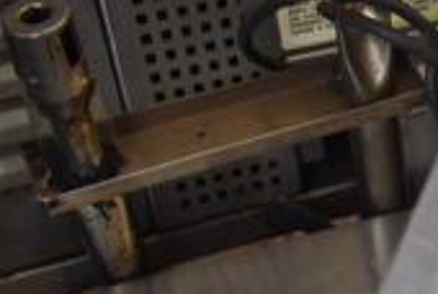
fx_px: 1182
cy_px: 441
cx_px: 703
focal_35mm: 97
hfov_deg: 18.1
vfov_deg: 13.4
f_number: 3.5
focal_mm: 18
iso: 1000
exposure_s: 1/125
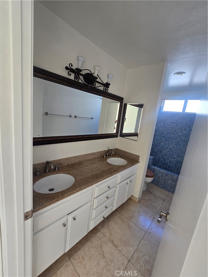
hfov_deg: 89.9
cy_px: 138
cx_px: 104
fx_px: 104
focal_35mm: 13
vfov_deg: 106.2
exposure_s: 1/60
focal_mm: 2.2
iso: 80
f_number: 2.2
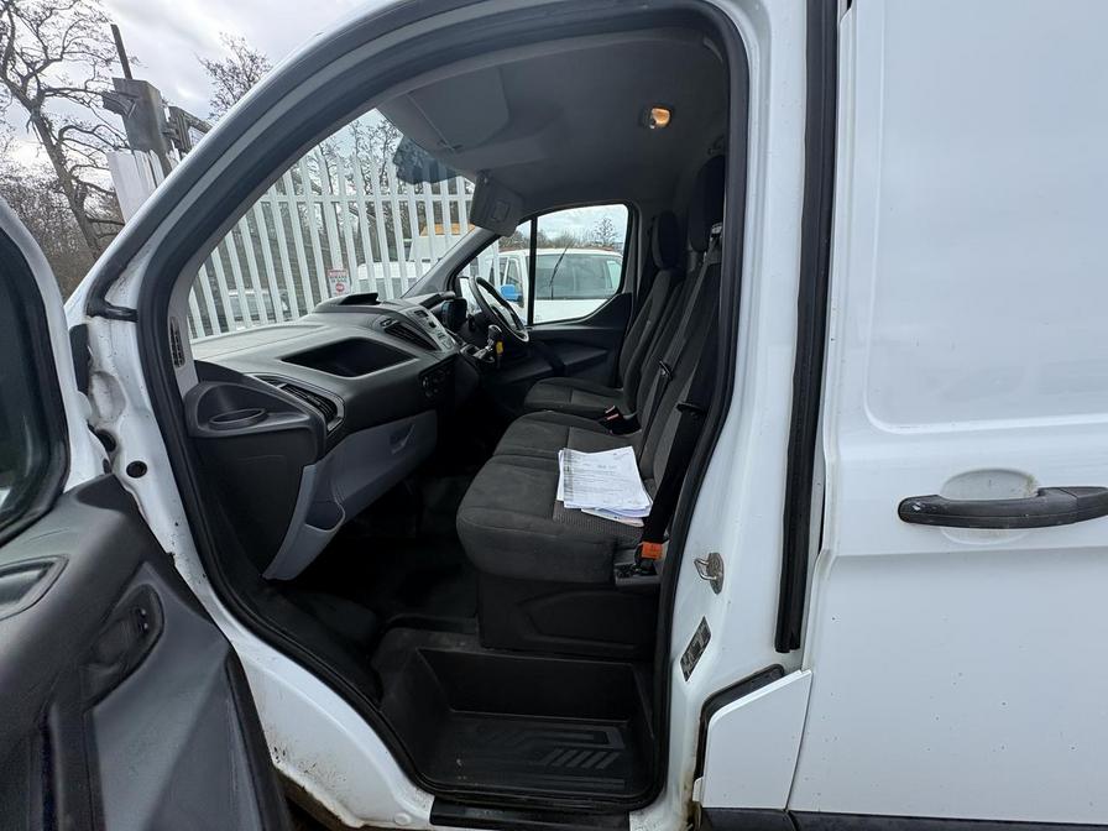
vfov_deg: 85.7
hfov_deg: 102.1
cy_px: 416
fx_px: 448
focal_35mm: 14
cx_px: 554
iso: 64
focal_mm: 2.22
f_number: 2.2
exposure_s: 1/280
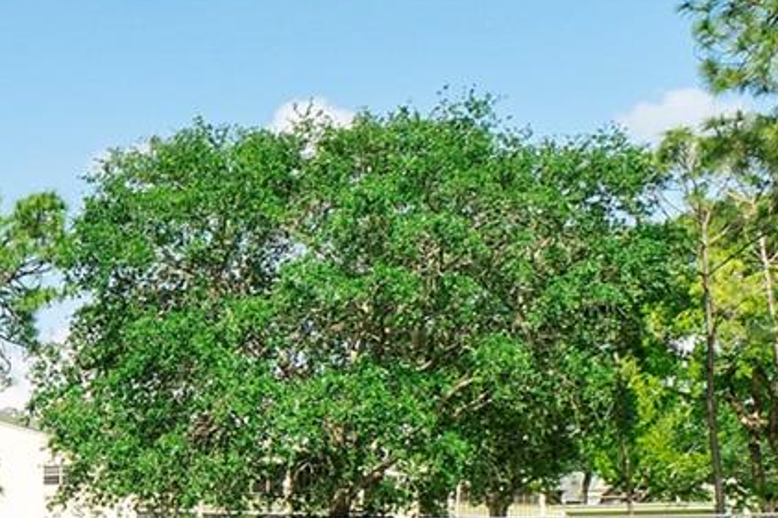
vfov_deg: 18.1
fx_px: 1576
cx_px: -268
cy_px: 538
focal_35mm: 73
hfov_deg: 23.9
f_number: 11
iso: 100
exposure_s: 1/200
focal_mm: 10
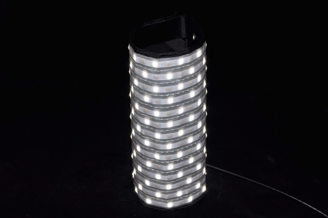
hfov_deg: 37.9
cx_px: 164
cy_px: 109
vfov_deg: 25.7
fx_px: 478
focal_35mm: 52
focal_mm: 35
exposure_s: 1/200
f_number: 7.1
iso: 200
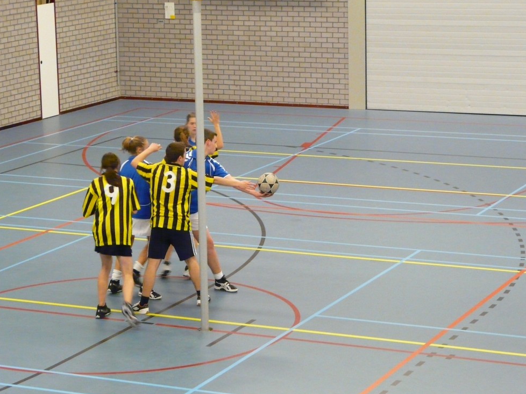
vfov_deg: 13.3
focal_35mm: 111
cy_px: 194
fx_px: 1686
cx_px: 253
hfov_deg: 17.7
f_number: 3.6
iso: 800
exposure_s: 1/50
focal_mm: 17.5
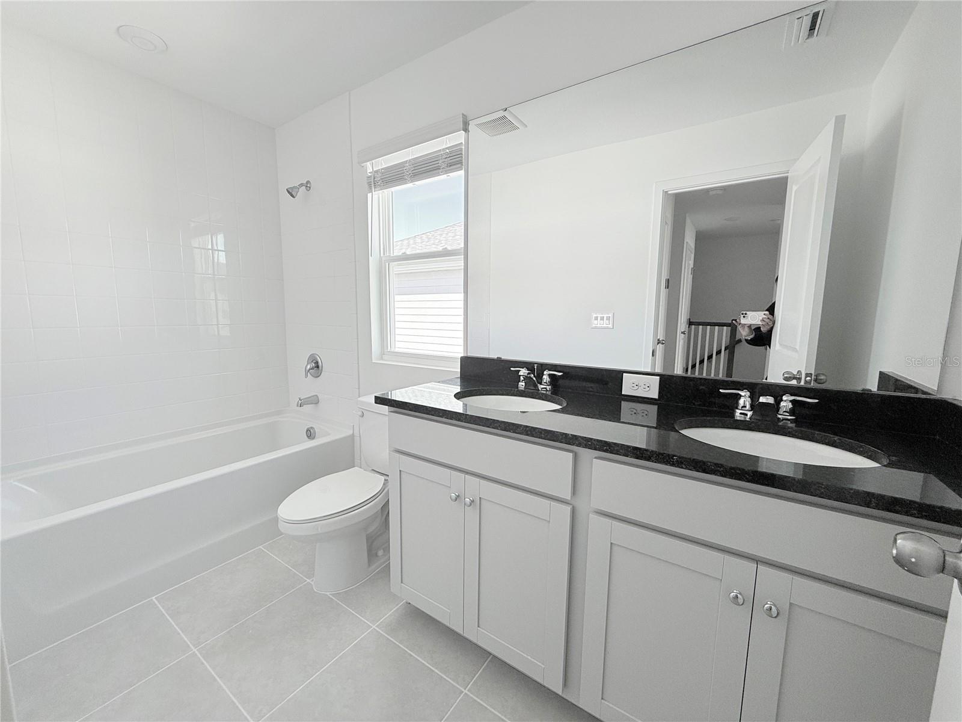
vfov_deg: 85.7
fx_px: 389
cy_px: 361
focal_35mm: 14
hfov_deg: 102.1
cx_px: 481
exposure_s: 1/99
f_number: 2.2
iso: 64
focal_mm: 2.22
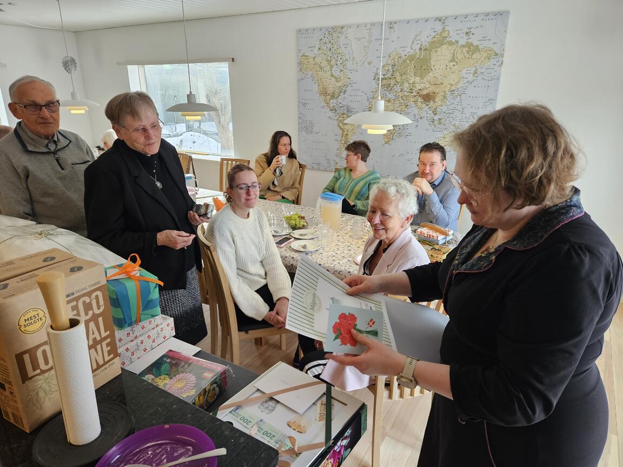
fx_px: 414
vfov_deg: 58.9
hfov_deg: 73.9
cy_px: 234
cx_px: 312
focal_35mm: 23
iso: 160
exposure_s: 1/100
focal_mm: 5.4
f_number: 1.8
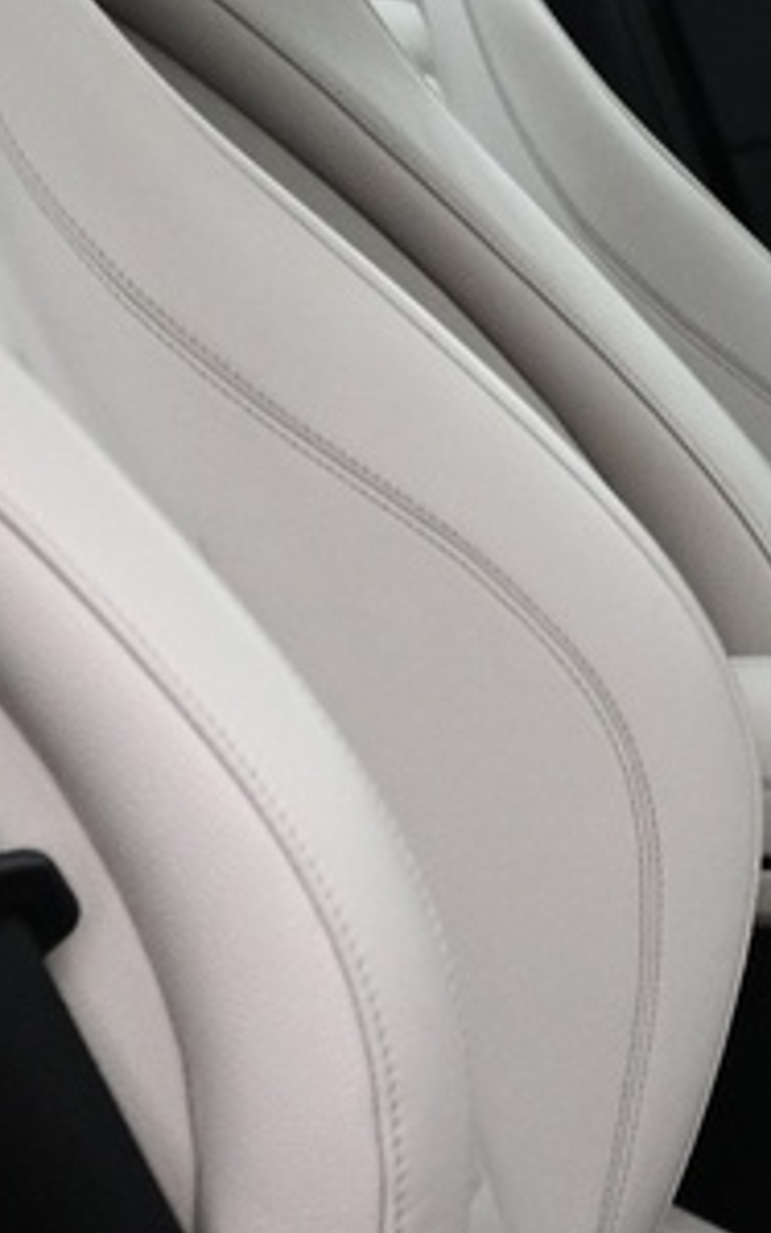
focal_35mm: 149
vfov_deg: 14.0
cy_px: 355
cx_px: 1670
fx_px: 5007
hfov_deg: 8.3
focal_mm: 18
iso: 1100
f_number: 3.5
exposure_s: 1/30
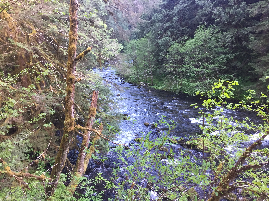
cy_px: 100
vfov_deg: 48.2
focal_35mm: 29
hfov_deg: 61.7
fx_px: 225
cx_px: 134
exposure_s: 1/30
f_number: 2.2
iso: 50
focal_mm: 4.15
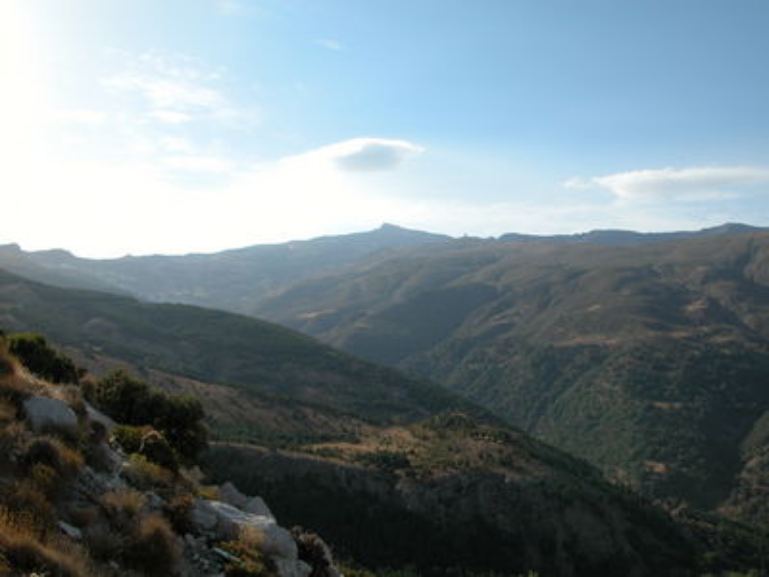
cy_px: 288
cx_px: 384
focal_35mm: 35
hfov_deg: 52.6
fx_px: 778
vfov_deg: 40.7
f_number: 7.1
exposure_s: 1/312
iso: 100
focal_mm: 9
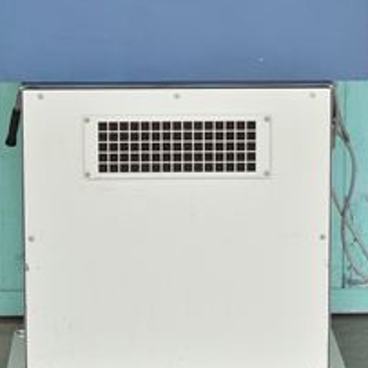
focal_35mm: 173
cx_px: 208
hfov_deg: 10.1
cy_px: 141
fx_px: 2081
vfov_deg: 10.1
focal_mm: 55
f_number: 6.3
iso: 1250
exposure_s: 1/1250
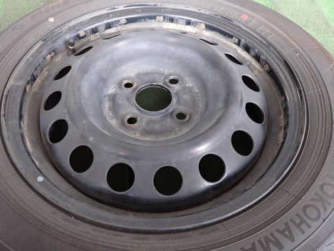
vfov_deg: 44.2
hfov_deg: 56.7
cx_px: 154
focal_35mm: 32
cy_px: 127
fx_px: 309
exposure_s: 1/30
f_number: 2
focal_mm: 4.5
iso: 640
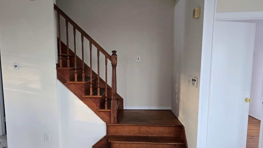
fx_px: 230
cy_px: 93
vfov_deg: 35.4
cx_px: 113
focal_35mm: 33
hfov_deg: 59.3
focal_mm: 6.3
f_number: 1.7
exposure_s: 1/120
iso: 320
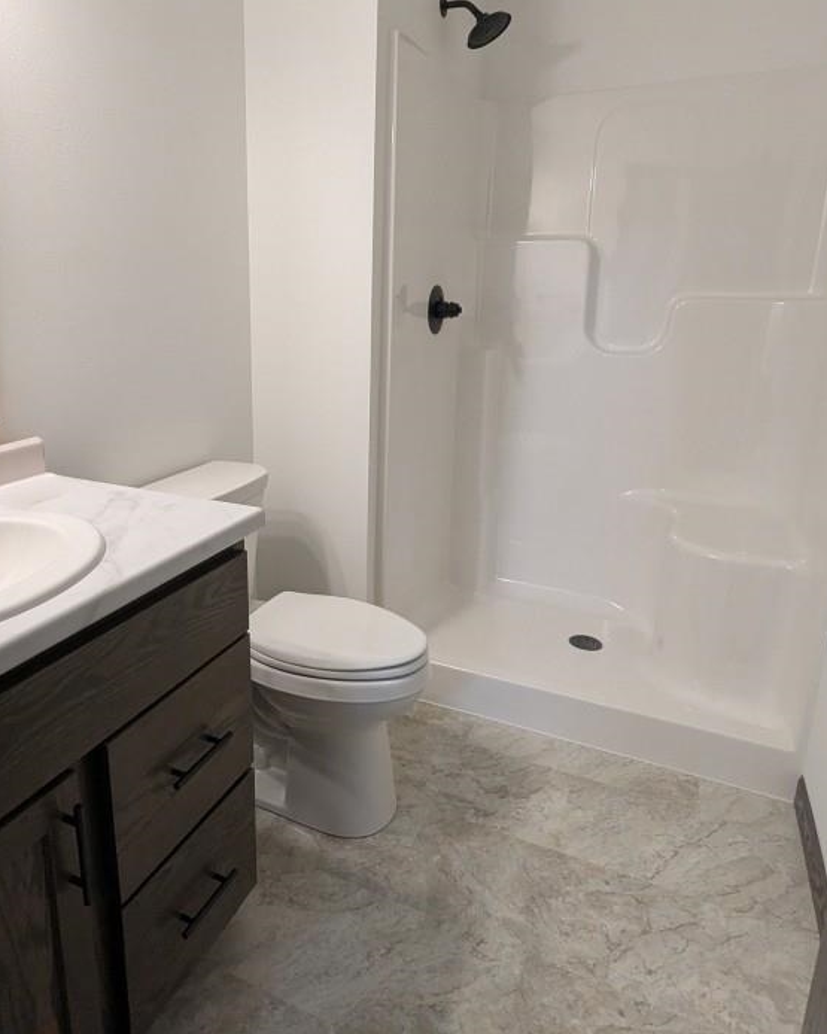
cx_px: 316
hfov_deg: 60.2
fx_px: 704
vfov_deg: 72.4
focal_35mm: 23
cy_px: 465
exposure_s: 1/120
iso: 272
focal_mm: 2.35
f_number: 2.2
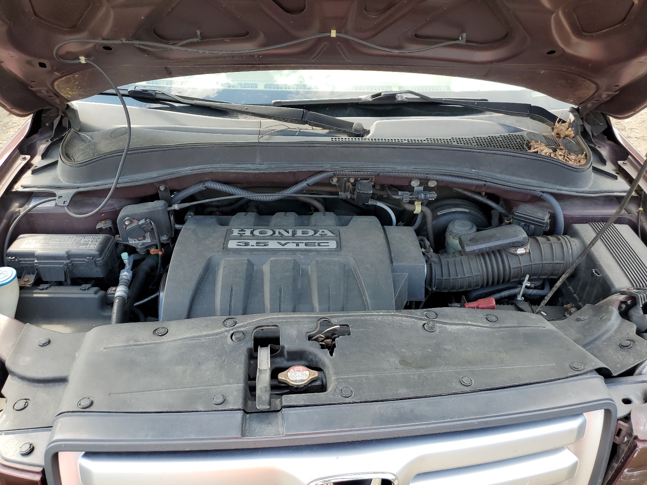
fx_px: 486
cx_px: 324
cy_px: 242
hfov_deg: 67.3
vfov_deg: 53.1
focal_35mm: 26
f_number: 1.5
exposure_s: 1/303
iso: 50
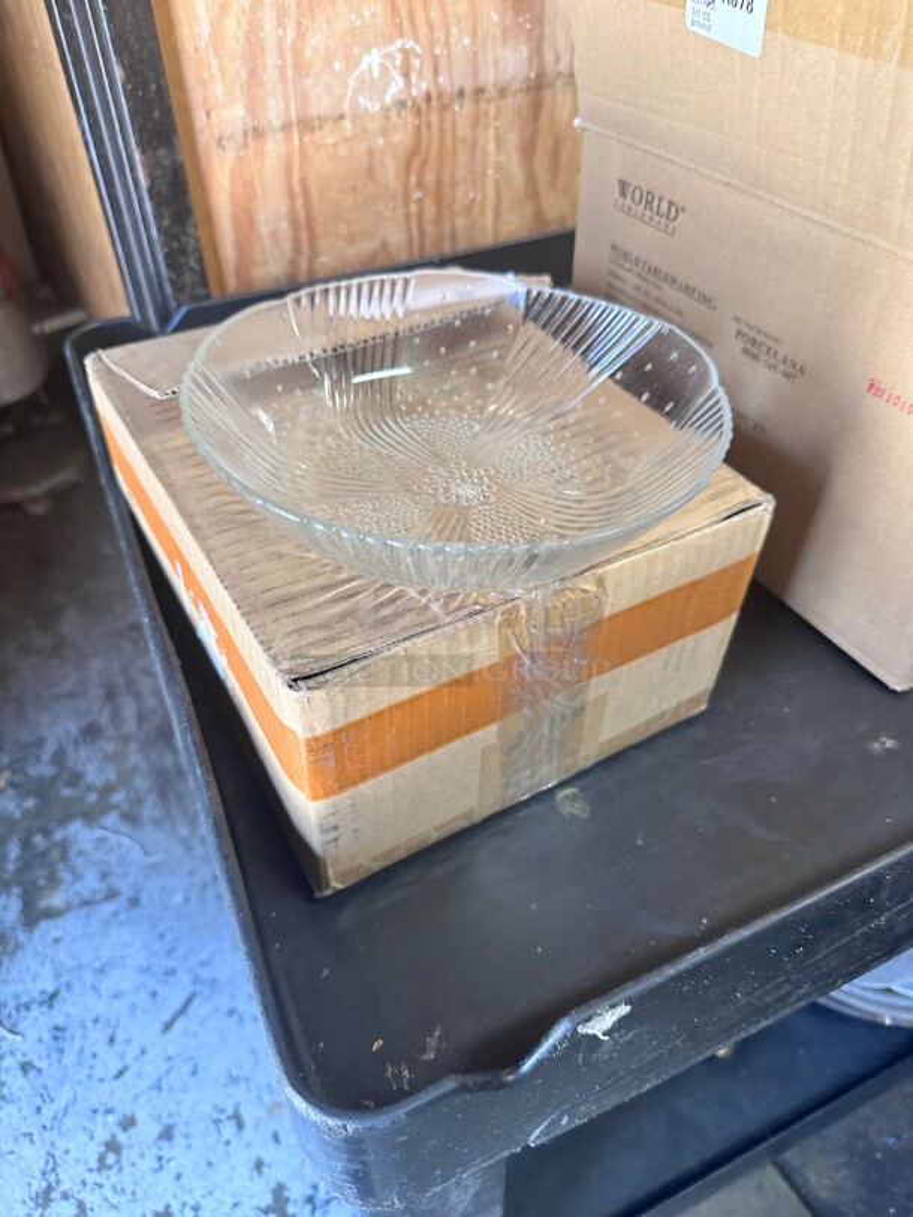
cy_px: 608
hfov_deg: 56.8
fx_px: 844
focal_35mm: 24
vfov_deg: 71.6
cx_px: 456
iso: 320
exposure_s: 1/60
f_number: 1.78
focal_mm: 6.86
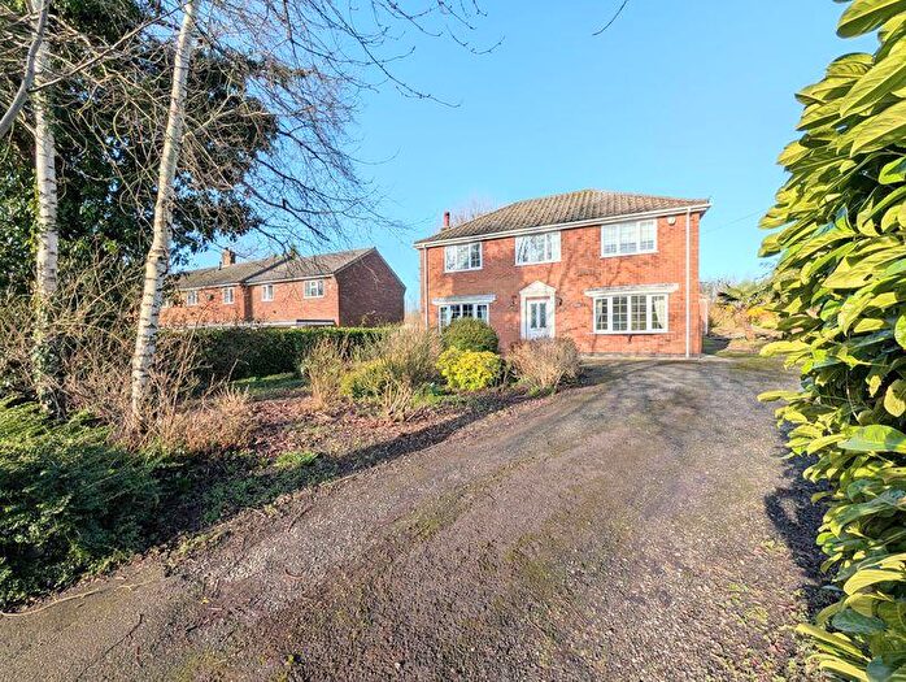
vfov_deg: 94.6
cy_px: 341
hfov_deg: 110.5
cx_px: 453
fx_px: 314
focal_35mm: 12
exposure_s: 1/1721
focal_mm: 2.02
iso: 55
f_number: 1.7
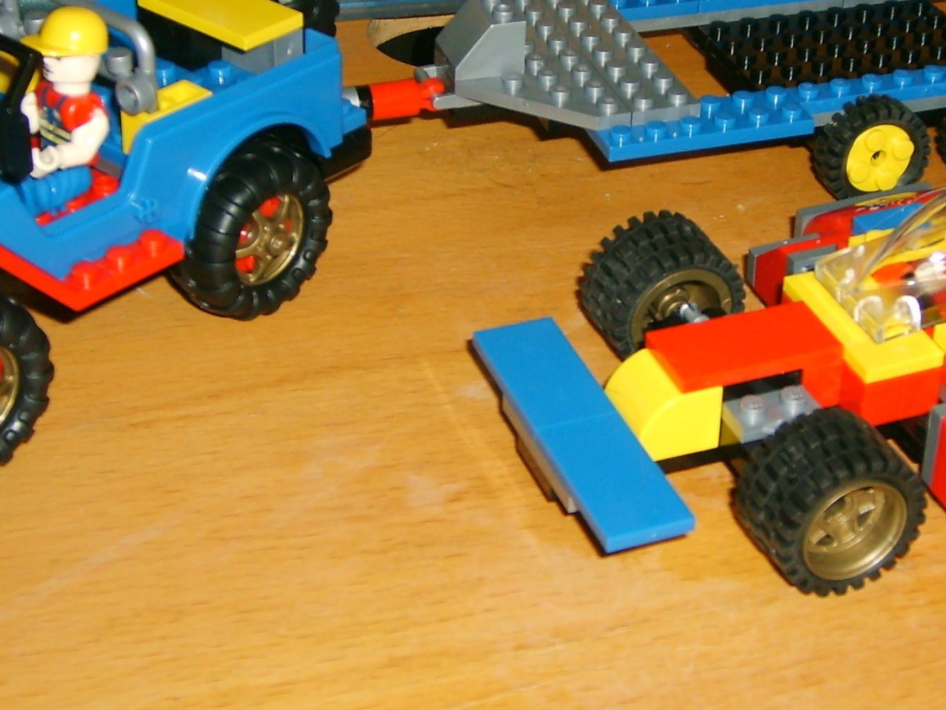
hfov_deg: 28.5
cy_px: 252
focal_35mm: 68
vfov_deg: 21.6
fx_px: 1859
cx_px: 567
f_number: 2.8
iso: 100
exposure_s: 1/30
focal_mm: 5.8
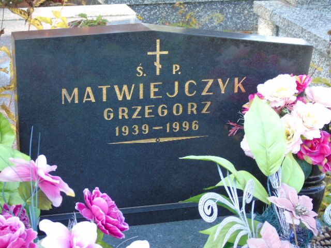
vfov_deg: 15.7
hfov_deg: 20.9
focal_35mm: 94
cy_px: 124
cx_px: 166
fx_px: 899
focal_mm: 17
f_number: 4.3
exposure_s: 1/40
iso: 80
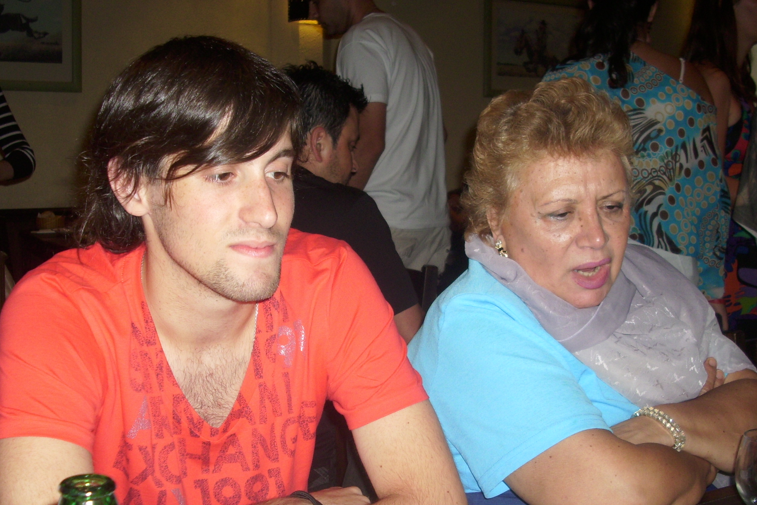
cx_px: 388
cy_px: 277
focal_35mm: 42
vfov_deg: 31.9
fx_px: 883
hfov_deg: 46.4
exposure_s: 1/60
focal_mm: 6.2
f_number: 2.8
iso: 50
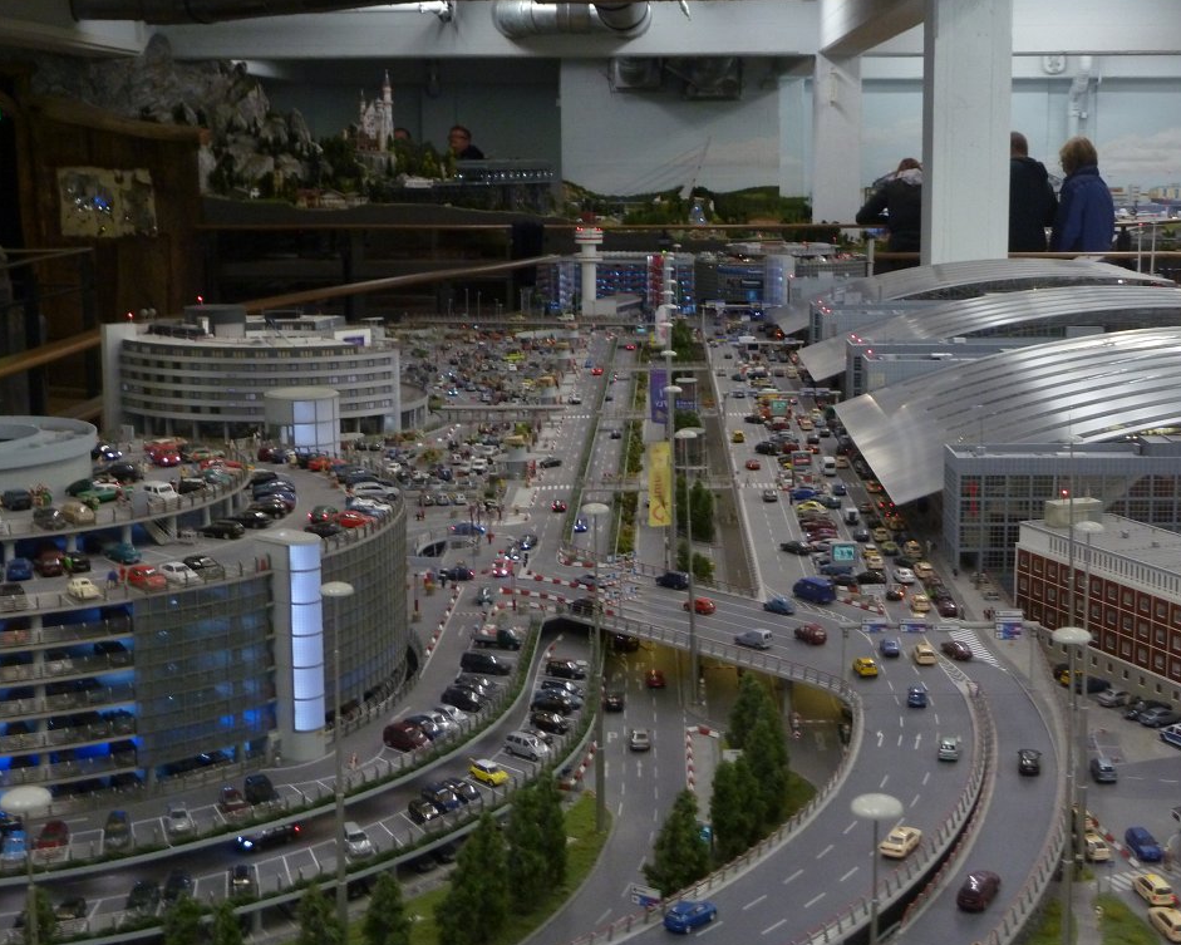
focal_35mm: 51
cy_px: 469
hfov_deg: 36.6
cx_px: 616
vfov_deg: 29.7
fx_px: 1783
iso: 320
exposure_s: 1/30
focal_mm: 7.9
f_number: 3.8
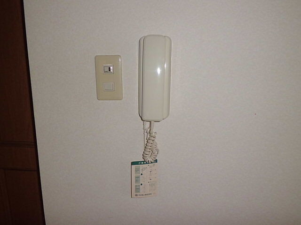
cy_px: 112
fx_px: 226
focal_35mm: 26
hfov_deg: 67.3
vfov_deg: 53.1
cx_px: 150
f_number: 2.8
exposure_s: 1/60
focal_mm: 4.7
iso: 64
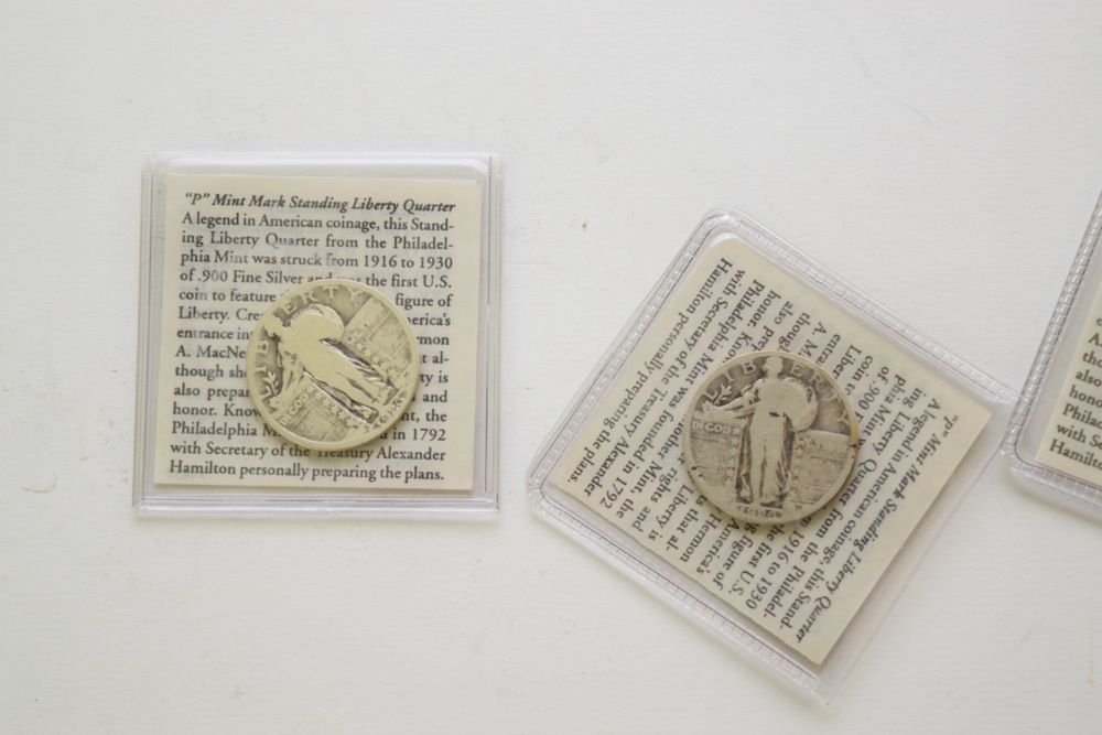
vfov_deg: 16.6
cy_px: 368
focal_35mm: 82
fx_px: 2526
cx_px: 551
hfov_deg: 24.6
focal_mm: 55
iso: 500
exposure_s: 1/125
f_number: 5.6
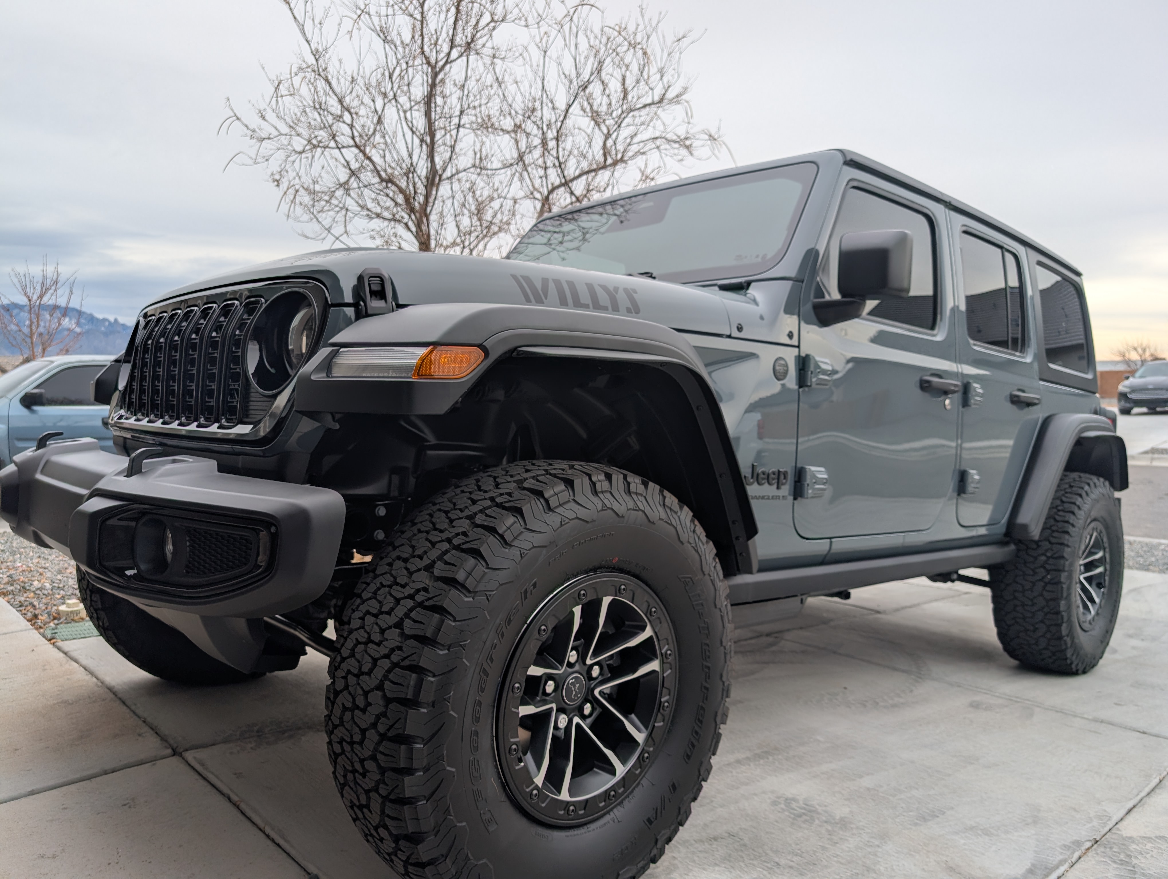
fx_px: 811
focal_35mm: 24
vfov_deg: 56.9
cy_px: 440
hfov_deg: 71.5
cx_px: 584
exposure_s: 1/363
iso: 22
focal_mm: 6.9
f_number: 1.68
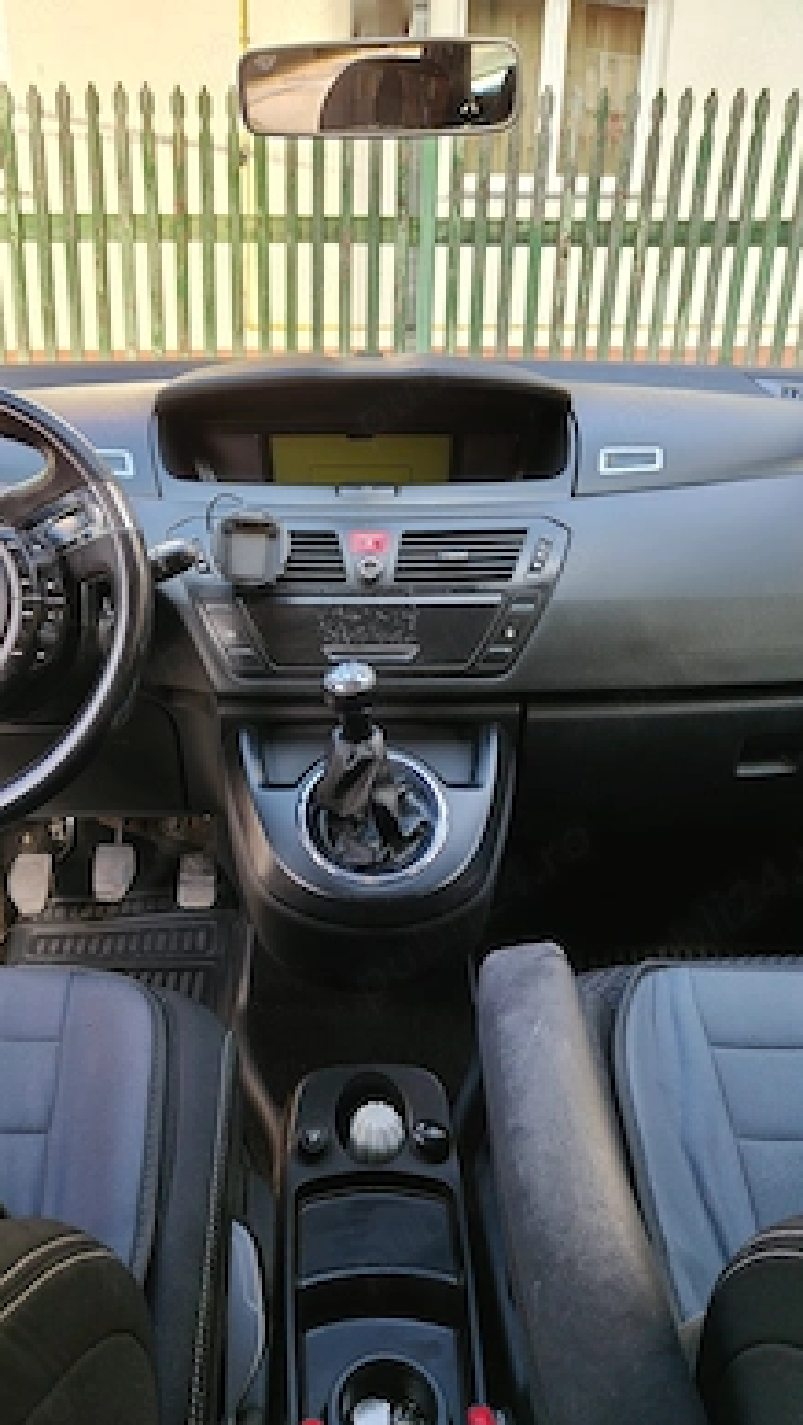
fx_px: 1021
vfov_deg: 69.8
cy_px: 692
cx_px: 343
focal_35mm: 27
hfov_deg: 42.8
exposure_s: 1/324
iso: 50
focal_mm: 5.59
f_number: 1.8
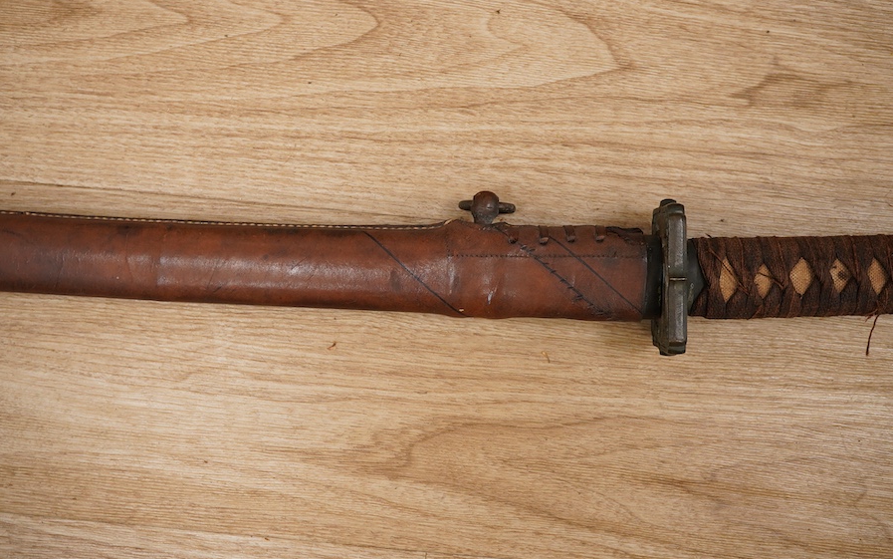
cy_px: 269
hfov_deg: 43.5
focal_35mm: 46
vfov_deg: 28.0
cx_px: 446
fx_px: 1120
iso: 1250
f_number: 8
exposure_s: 1/125
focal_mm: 30
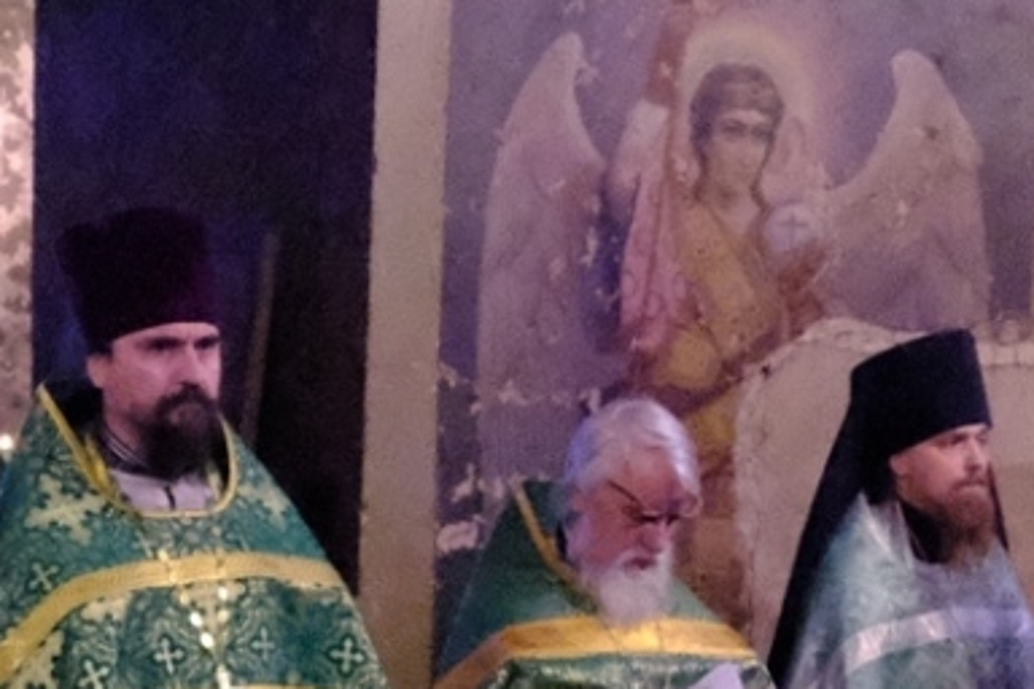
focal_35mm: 120
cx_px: 697
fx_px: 3446
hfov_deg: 17.0
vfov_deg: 10.9
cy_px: 1068
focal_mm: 16
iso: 25600
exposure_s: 1/160
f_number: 4.5
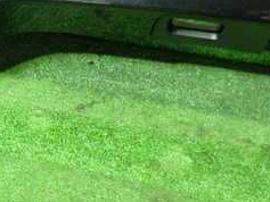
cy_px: 36
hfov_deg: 24.6
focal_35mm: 76
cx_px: 9
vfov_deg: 19.2
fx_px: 593
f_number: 2.3
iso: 800
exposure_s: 1/25
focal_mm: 5.4
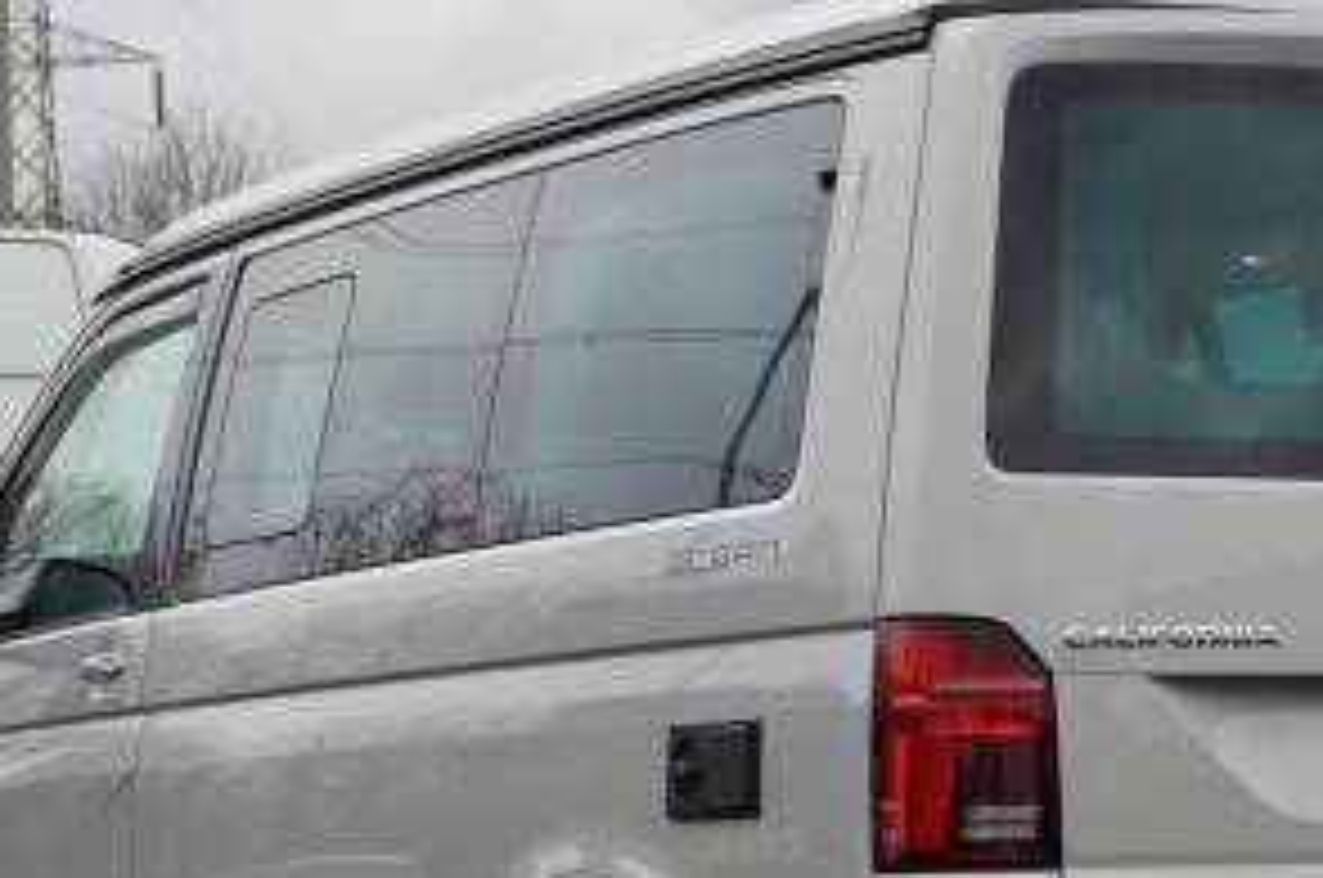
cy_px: 707
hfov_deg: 15.3
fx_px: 4920
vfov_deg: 10.2
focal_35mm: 134
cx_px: 900
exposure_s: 1/200
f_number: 5.6
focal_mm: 41
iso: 800
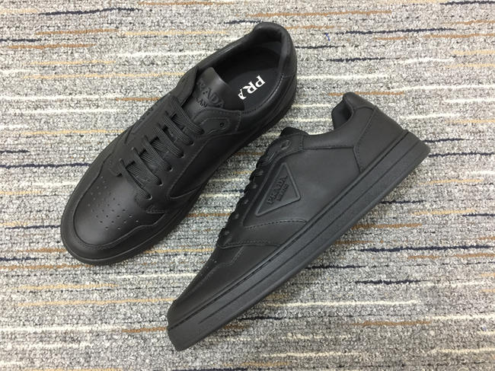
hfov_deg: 61.7
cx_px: 248
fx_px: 415
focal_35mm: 29
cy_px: 186
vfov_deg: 48.2
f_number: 2.2
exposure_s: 1/10
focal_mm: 4.15
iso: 100
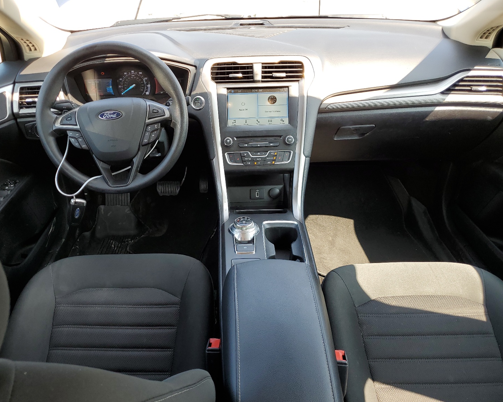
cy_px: 207
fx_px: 417
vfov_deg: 51.5
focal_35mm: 28
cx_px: 240
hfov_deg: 62.2
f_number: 1.5
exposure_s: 1/213
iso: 50
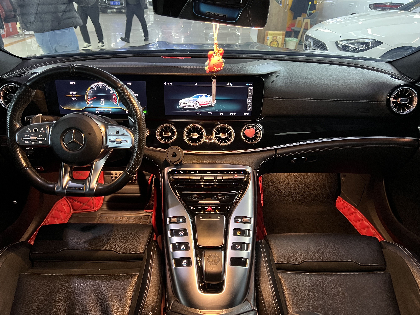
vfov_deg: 53.1
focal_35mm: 26
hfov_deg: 67.3
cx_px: 210
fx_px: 315
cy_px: 158
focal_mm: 5.7
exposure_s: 1/33
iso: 500
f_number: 1.5
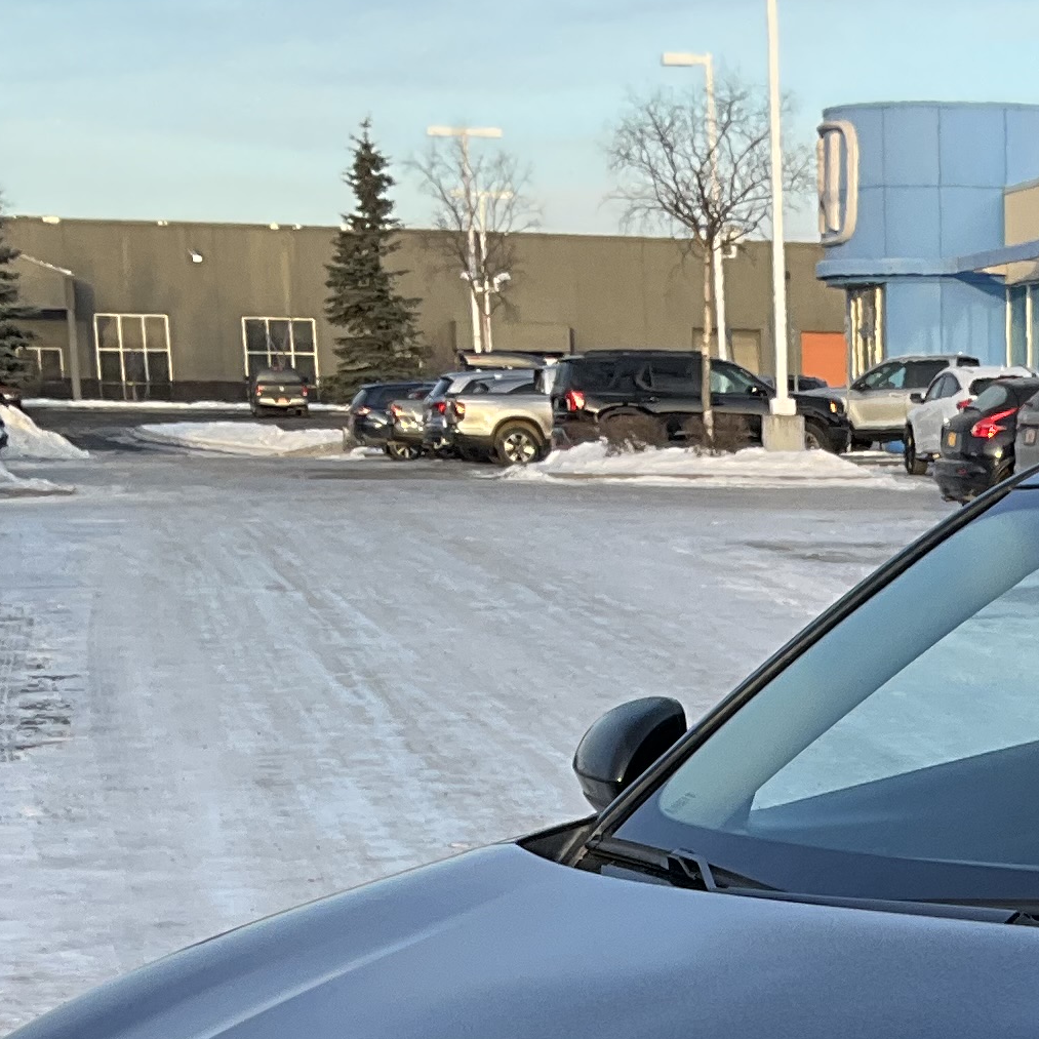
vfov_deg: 15.9
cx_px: 1251
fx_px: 3464
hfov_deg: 16.4
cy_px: 1471
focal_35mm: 102
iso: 25
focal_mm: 3
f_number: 1.8
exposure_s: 1/257
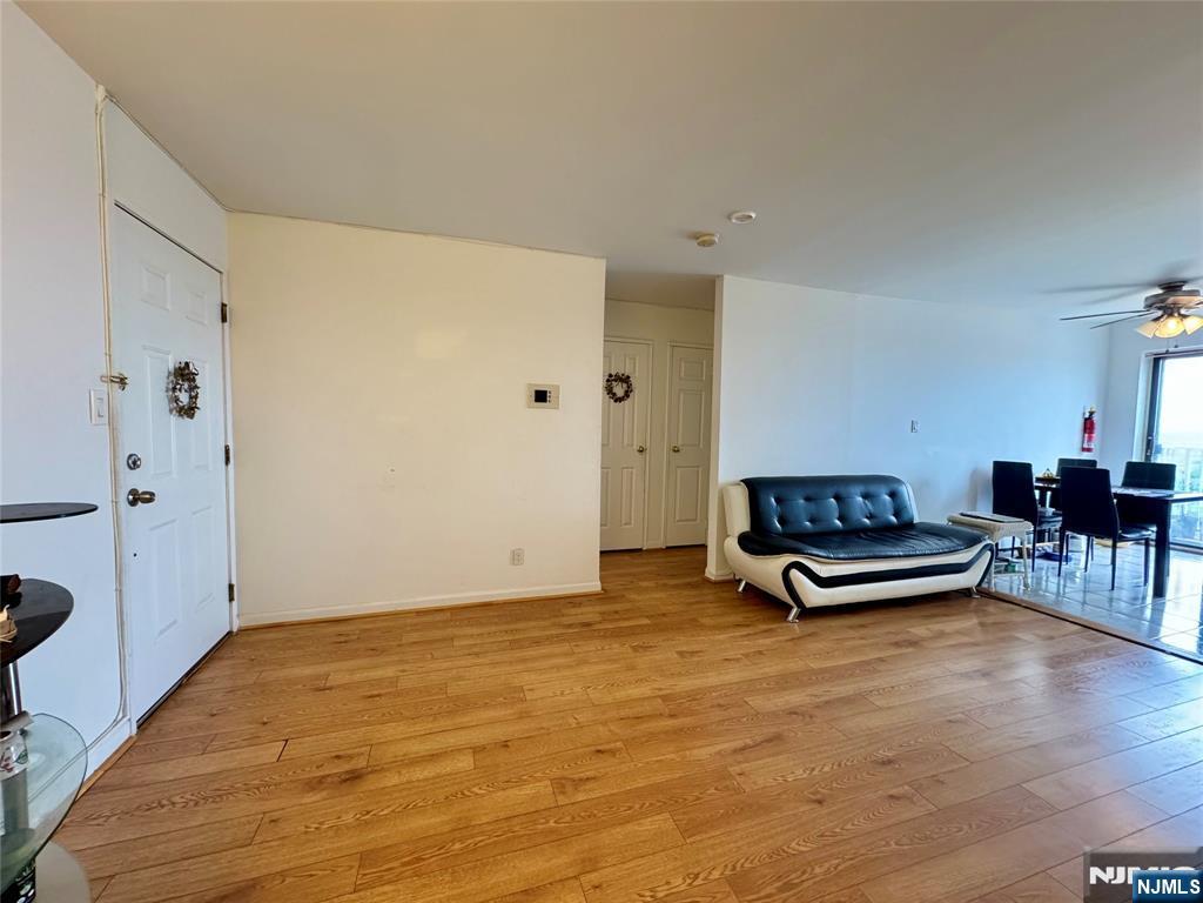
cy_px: 452
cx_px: 602
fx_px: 487
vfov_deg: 85.7
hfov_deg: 102.1
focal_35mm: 14
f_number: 2.2
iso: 320
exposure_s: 1/60
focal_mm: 2.22
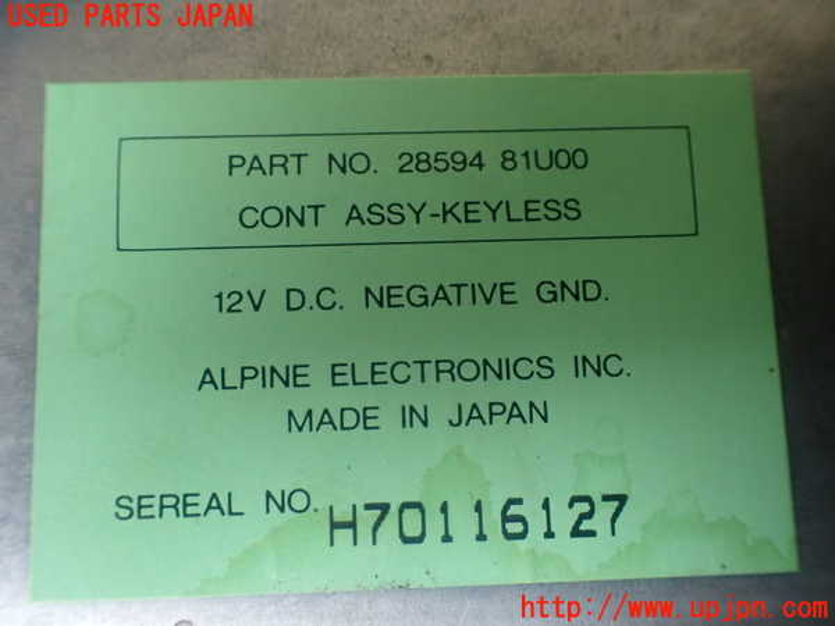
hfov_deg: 60.0
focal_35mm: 30
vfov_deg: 46.8
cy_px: 313
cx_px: 418
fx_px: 724
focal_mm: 5.4
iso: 320
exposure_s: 1/125
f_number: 2.3
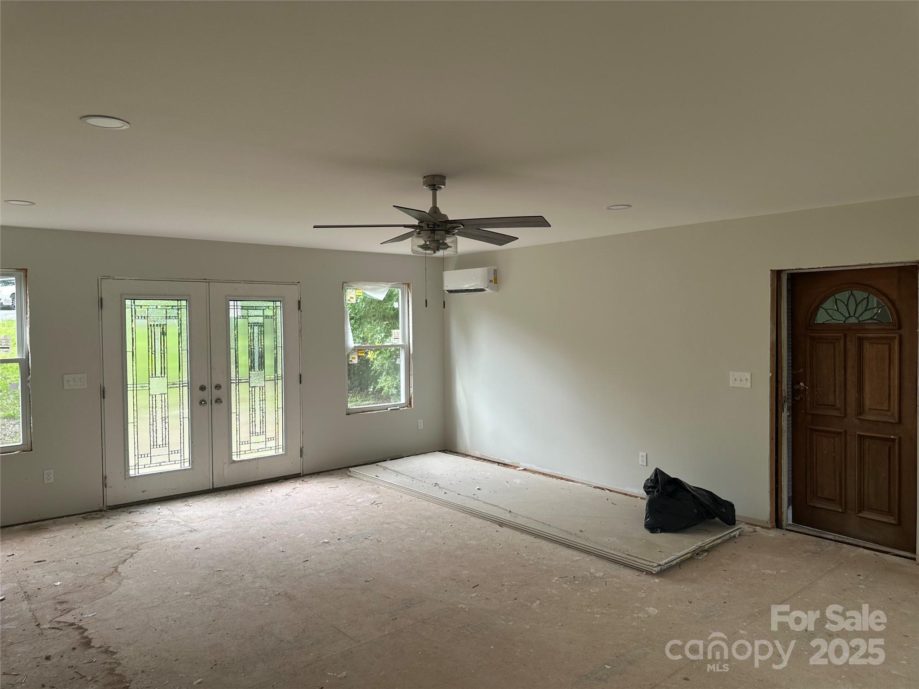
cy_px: 344
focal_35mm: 24
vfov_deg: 56.8
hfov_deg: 71.6
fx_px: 637
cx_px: 460
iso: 64
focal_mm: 6.86
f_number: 1.78
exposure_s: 1/121
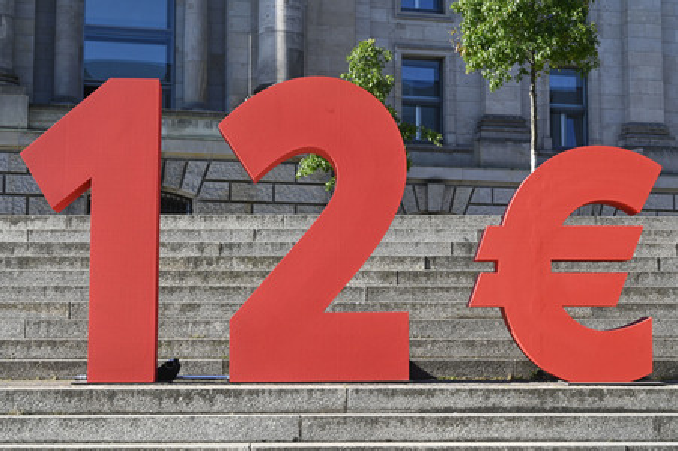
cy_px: 226
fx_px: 1317
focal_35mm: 70
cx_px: 339
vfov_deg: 19.4
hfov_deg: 28.9
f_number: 14
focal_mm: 70
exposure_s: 1/500
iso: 1250
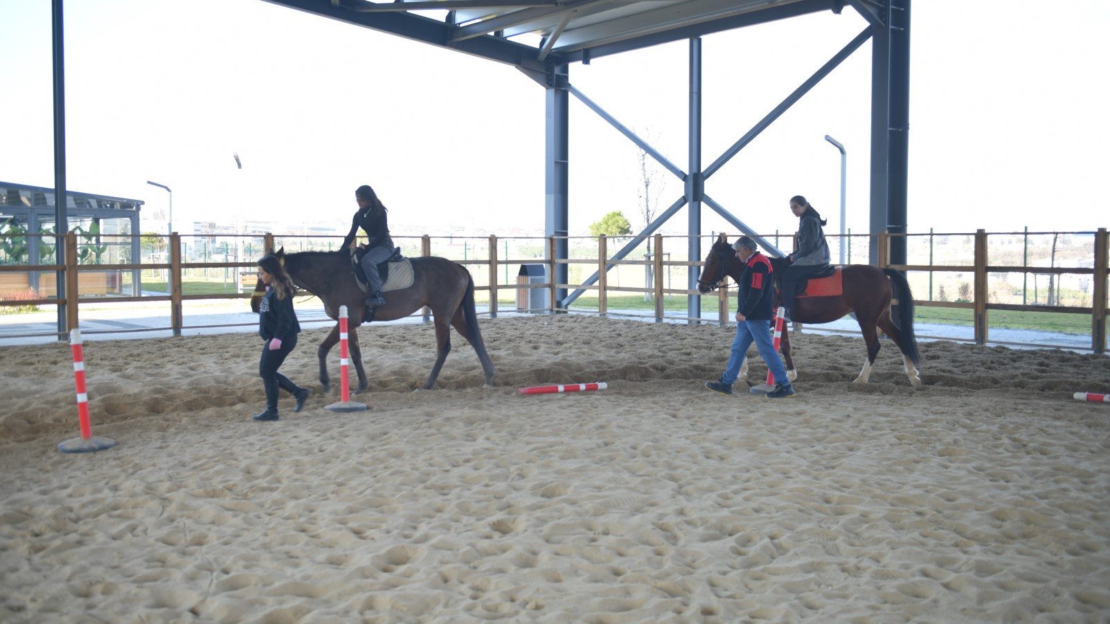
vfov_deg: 32.8
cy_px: 295
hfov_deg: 55.3
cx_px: 550
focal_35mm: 36
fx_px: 1060
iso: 64
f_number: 3.2
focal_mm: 34
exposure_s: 1/100
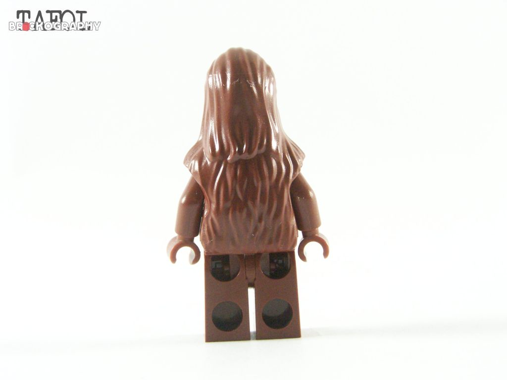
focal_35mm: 94
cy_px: 190
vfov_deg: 15.7
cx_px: 254
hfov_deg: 20.9
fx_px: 1377
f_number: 4
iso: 400
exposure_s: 1/60
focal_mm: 15.6
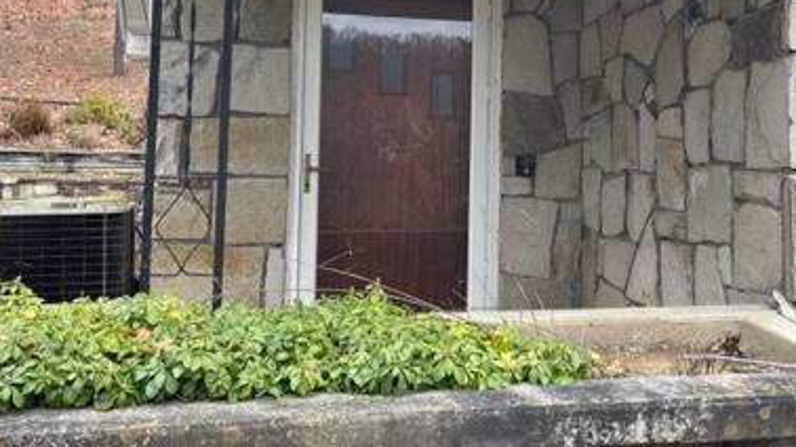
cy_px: 110
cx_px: 455
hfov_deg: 42.8
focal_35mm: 48
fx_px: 1012
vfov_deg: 24.6
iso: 32
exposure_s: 1/139
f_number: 1.6
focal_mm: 5.1
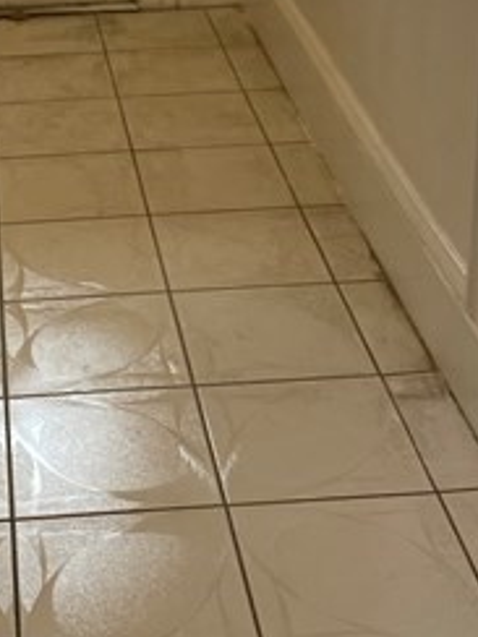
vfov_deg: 22.7
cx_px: 65
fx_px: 1510
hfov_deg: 17.8
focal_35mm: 82
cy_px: -29
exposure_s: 1/121
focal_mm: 4.2
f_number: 1.6
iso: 50
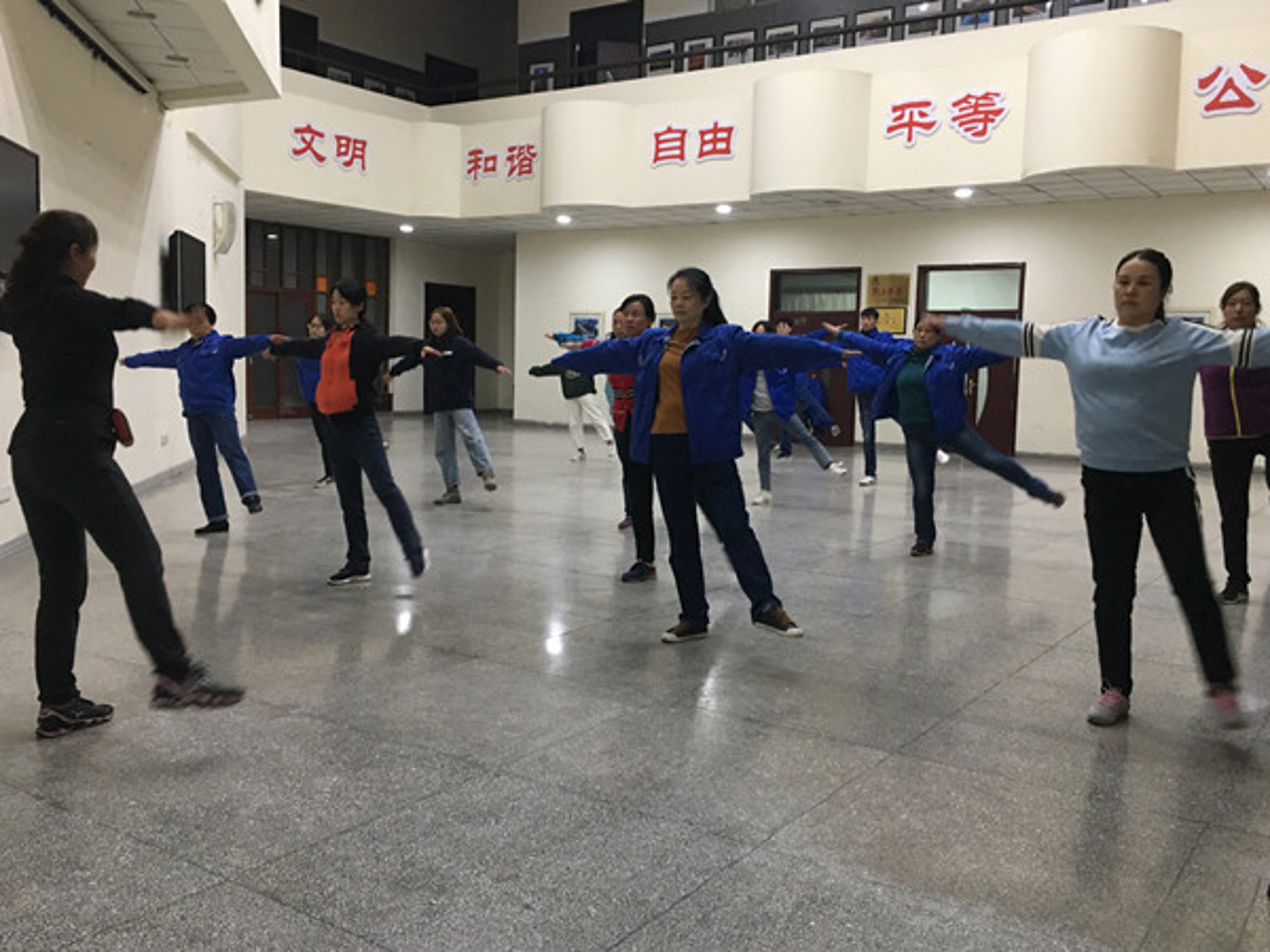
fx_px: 1064
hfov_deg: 61.7
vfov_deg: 48.2
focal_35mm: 29
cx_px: 635
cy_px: 476
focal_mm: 4.15
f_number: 2.2
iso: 80
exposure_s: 1/17
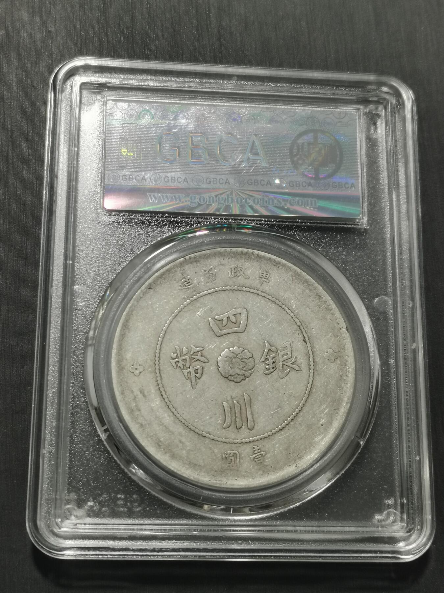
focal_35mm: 57
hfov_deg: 25.7
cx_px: 222
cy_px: 296
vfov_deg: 33.8
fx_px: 975
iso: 80
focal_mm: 5.58
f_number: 1.8
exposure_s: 1/100
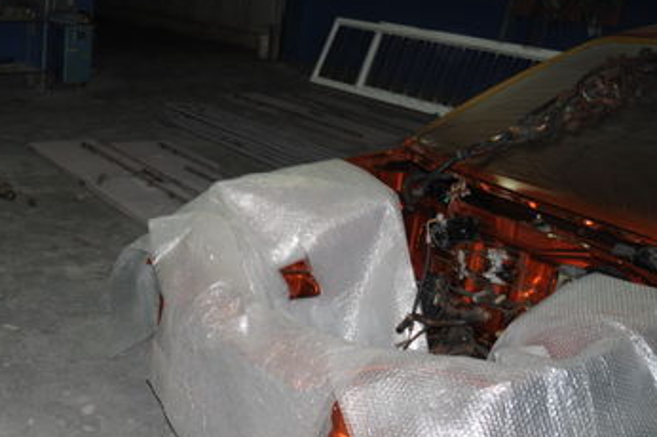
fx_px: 912
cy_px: 394
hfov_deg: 37.2
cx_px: 70
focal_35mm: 50
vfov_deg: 26.1
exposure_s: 1/60
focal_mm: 18
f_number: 3.5
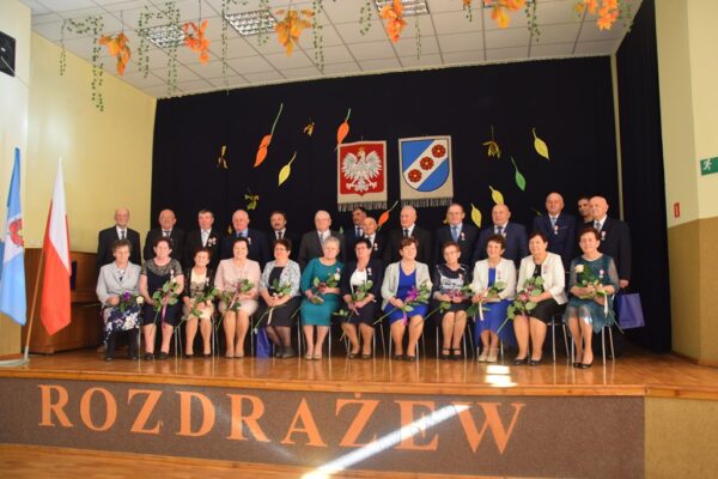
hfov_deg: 67.4
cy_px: 240
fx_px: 538
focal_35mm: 27
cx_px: 359
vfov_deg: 47.9
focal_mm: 18
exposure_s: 1/60
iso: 800
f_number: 4
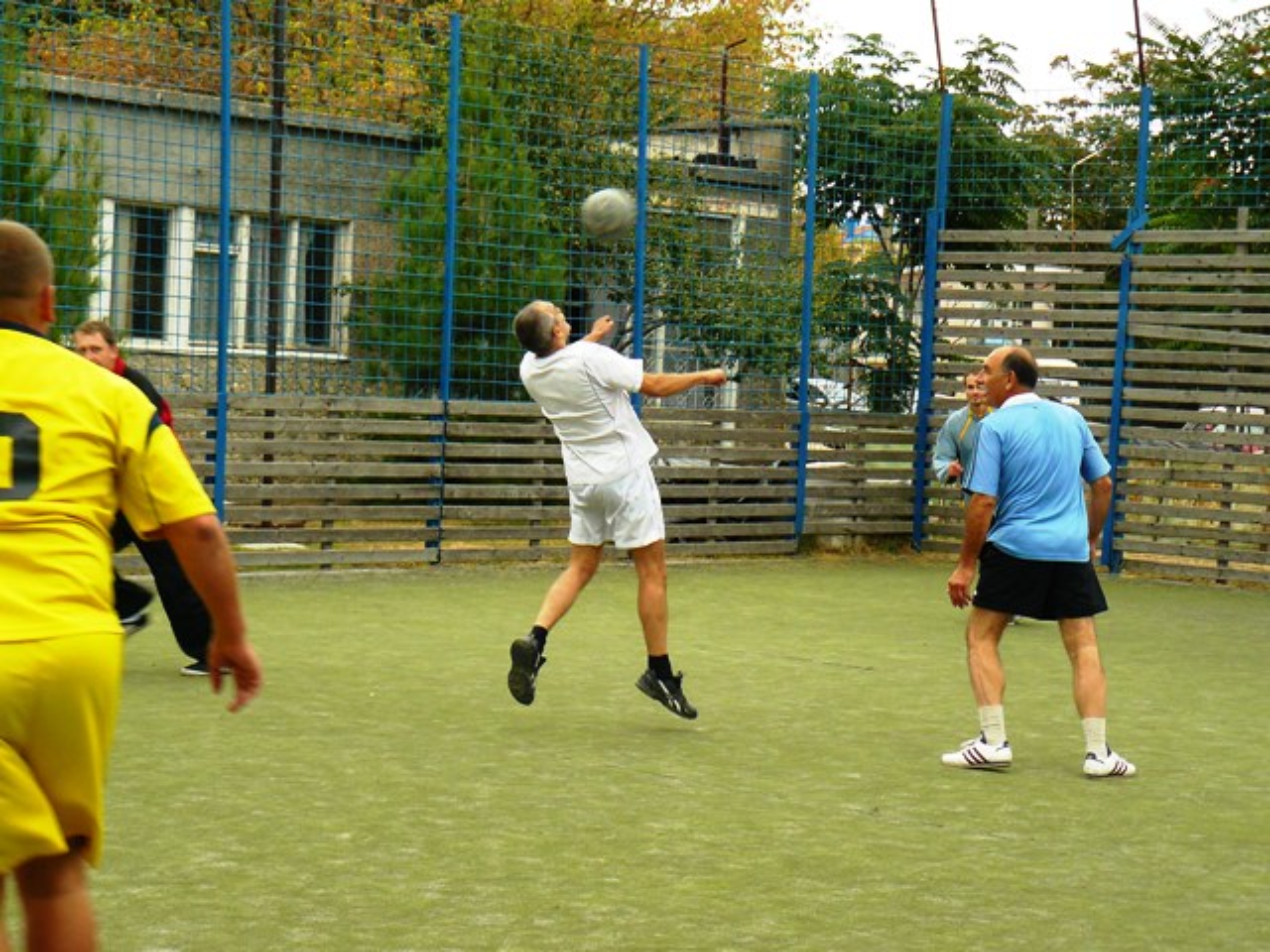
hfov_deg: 25.3
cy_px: 476
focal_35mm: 77
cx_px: 635
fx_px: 2825
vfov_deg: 19.1
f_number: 3.2
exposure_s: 1/125
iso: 160
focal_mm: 12.9
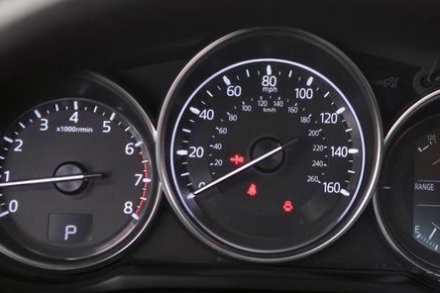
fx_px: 1234
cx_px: 273
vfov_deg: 13.5
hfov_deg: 20.2
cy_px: 118
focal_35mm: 101
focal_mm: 70
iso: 1000
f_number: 4.5
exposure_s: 1/160
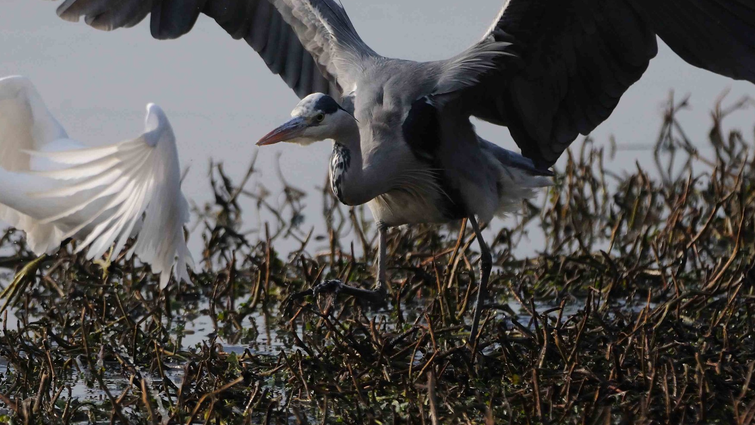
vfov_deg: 1.3
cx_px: 338
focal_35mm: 969
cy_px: 161
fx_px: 19400
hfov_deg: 2.2
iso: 800
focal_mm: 450
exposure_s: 1/3200
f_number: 6.3
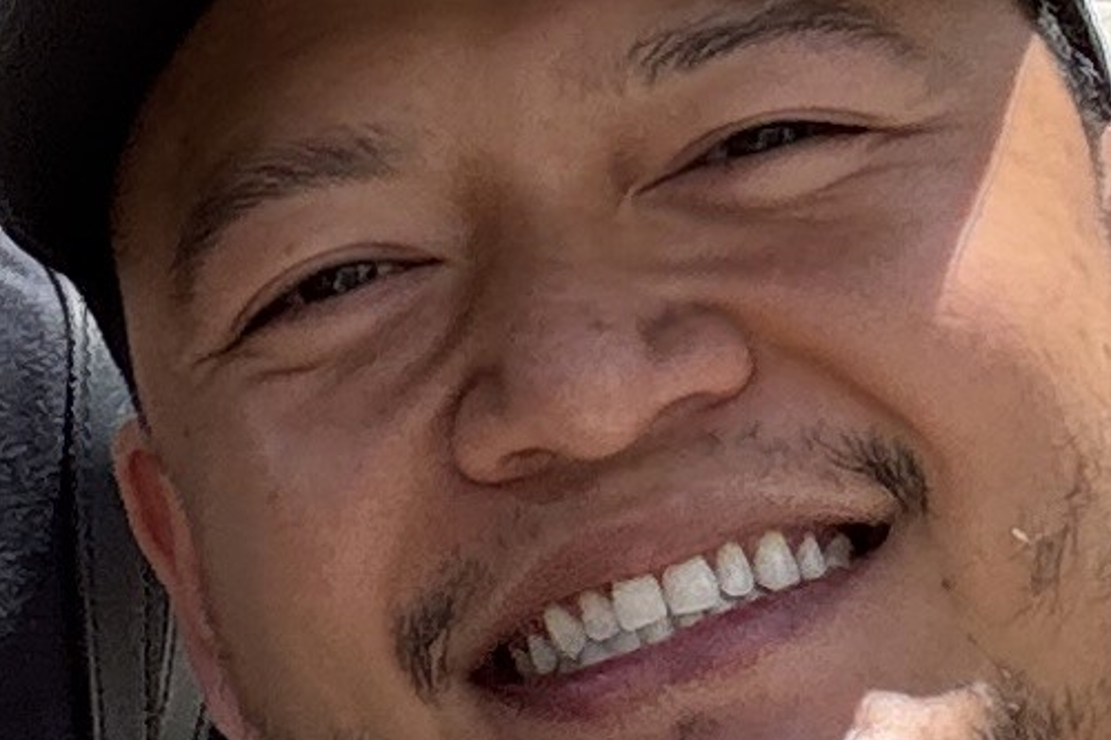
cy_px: 527
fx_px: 5954
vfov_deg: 7.1
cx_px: -784
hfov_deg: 10.2
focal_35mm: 193
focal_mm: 2.69
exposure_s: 1/496
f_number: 1.9
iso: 25
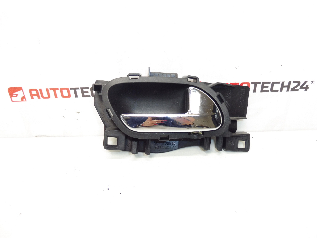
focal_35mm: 25
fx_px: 229
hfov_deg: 69.4
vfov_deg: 54.9
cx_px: 158
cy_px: 119
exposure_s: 1/60
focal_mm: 4.4
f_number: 3.5
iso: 200
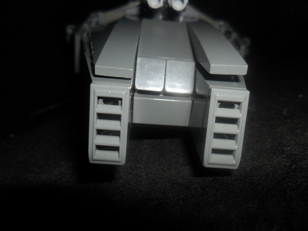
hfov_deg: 65.3
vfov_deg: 51.4
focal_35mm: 27
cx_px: 154
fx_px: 240
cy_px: 116
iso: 100
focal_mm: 4.9
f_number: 8.9
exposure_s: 1/45
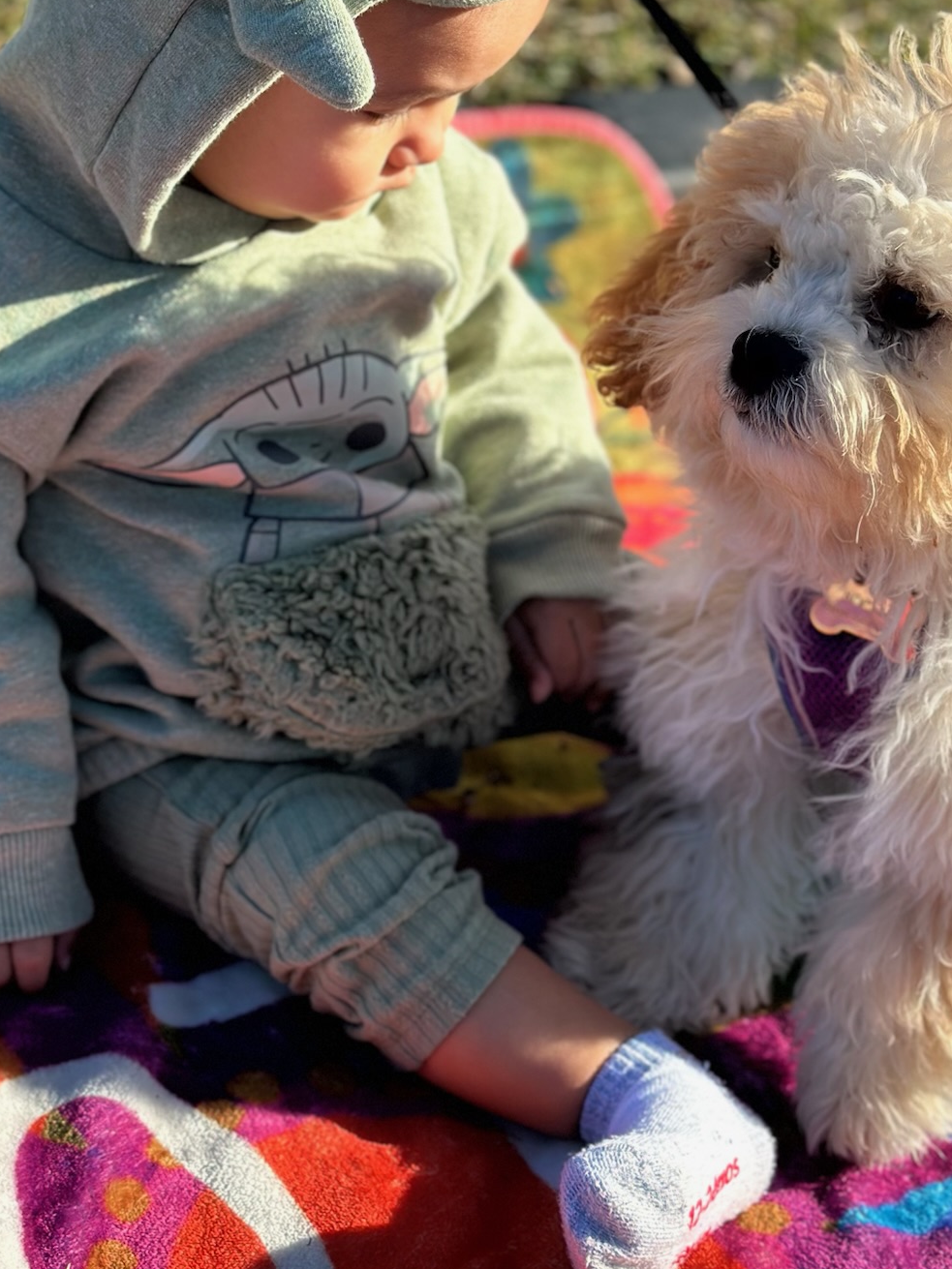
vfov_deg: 26.0
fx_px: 2751
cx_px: 570
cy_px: 539
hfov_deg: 19.6
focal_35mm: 75
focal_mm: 6.86
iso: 100
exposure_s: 1/3257
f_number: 1.78
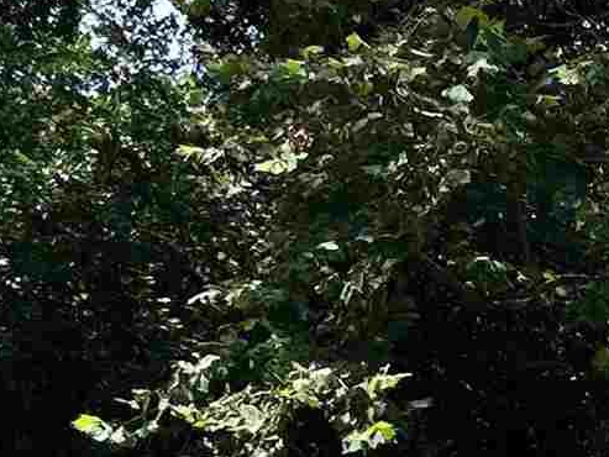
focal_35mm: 162
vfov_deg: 8.8
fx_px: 2851
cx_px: 823
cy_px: 776
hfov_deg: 11.8
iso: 50
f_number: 1.5
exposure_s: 1/2695
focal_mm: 5.7
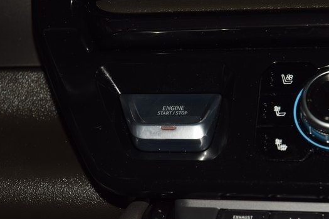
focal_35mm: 128
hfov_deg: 16.0
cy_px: 101
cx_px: 171
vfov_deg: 10.7
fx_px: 1170
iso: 100
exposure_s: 1/125
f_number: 8
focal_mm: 70
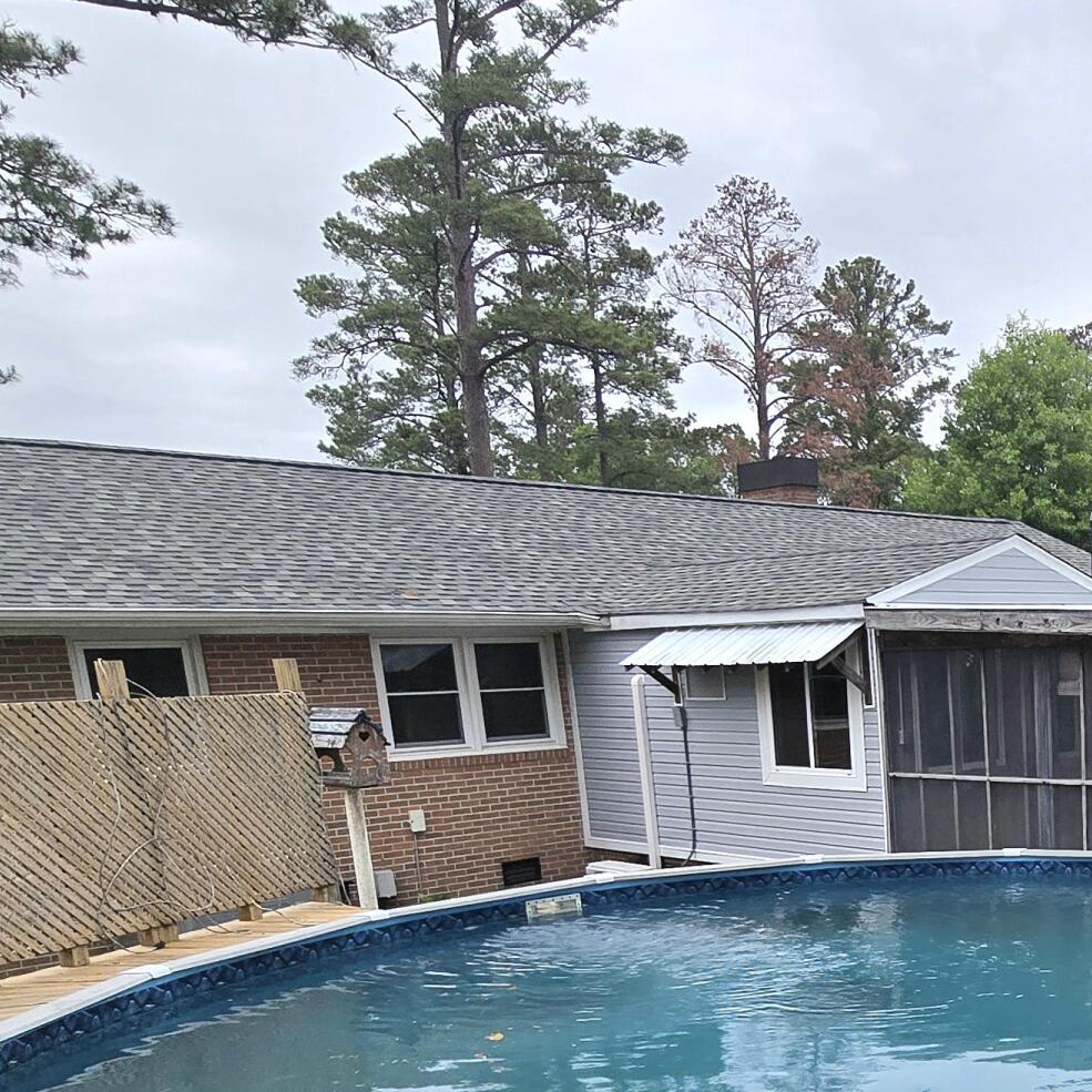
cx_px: 1086
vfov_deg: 43.2
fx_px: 1249
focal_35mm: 35
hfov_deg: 41.3
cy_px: 981
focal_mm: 2.2
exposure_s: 1/1250
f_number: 2.2
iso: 50
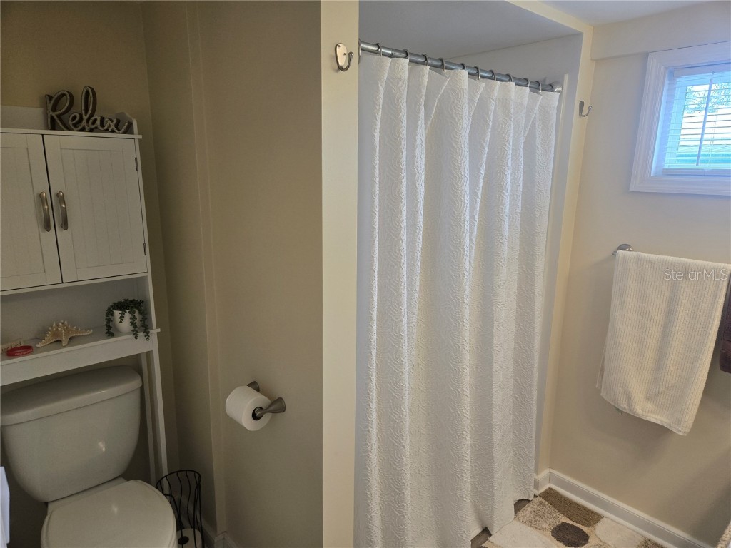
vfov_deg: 58.9
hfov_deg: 73.9
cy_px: 274
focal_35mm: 23
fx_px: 486
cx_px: 366
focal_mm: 5.4
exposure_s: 1/120
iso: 80
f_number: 1.8
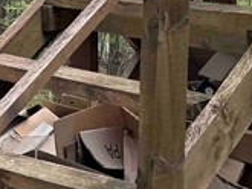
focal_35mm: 149
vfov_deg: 9.4
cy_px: -165
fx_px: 1085
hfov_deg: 12.3
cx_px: -185
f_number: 1.78
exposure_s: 1/609
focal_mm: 6.76
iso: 80
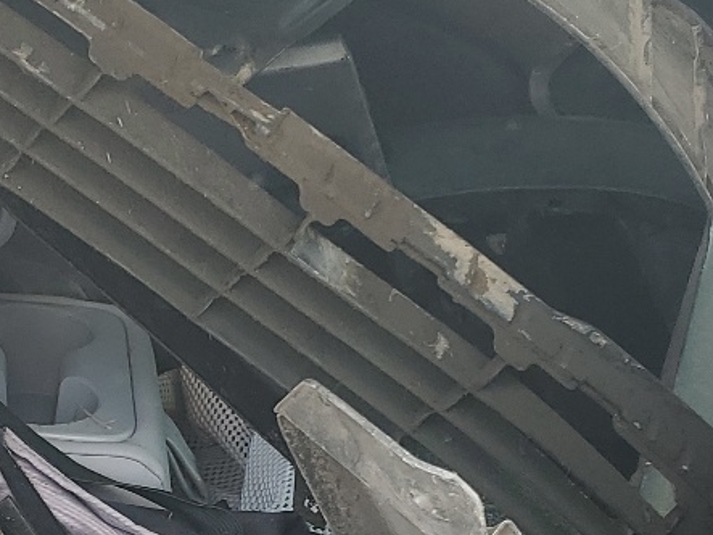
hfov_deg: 20.7
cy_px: 491
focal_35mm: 94
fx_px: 1936
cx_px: 185
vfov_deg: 15.5
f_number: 1.5
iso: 50
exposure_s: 1/145
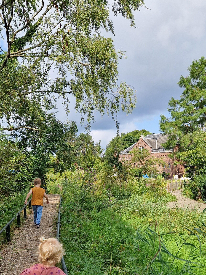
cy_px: 200
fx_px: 317
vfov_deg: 45.5
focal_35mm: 40
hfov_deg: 36.0
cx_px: 103
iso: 50
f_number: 1.8
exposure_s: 1/1124
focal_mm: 5.4
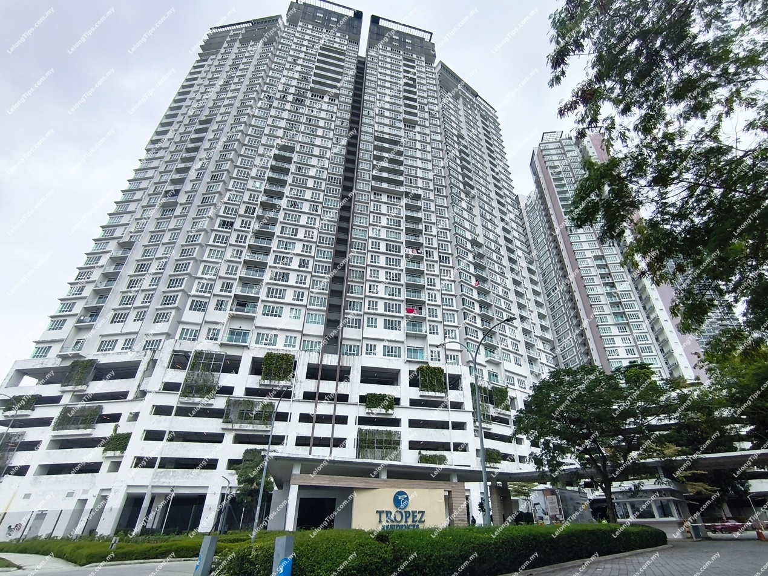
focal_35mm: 15
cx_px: 384
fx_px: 333
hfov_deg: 98.2
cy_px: 288
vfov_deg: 81.8
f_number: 2.2
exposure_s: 1/2614
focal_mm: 1.65
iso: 50
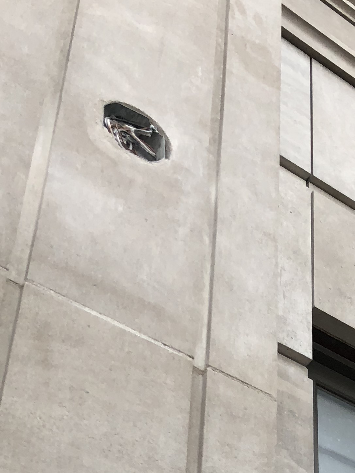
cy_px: 606
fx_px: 1066
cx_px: 395
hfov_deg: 18.2
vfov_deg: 22.5
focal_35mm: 78
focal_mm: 4
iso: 64
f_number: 1.8
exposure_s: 1/120
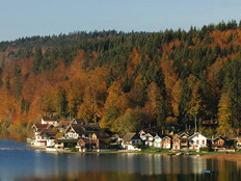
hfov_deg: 10.8
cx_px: 81
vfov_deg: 8.1
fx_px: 1274
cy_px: 125
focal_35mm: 183
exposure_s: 1/250
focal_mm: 70
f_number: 8
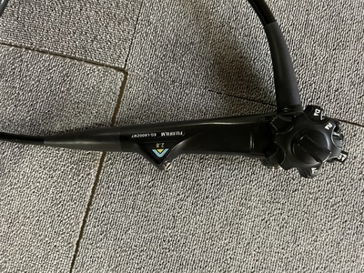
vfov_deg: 53.1
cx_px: 182
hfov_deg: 67.3
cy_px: 136
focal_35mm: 26
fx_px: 273
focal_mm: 4.2
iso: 640
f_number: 1.6
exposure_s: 1/25
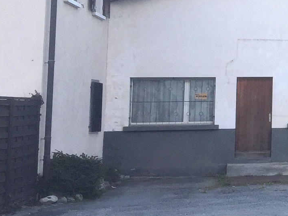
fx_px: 865
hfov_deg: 16.2
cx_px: 505
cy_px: 18
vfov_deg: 14.1
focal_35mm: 104
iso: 32
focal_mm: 4.15
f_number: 2.2
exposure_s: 1/732
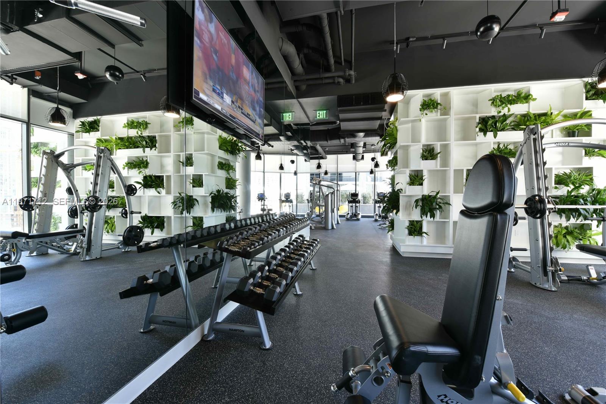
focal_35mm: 14
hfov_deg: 104.3
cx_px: 303
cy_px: 202
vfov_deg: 81.2
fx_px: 236
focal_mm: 14
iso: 200
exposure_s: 1/2.5
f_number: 10
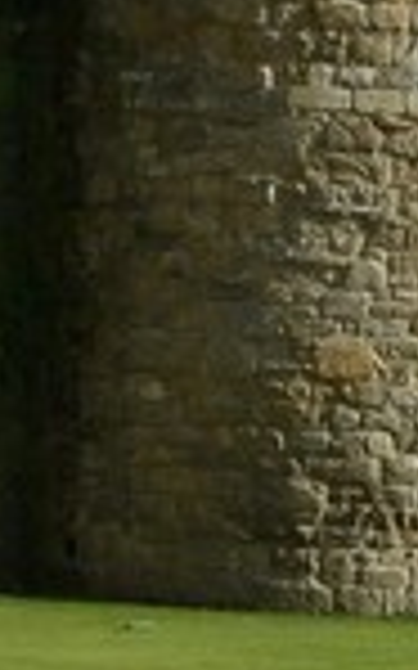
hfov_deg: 1.2
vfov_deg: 2.0
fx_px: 19011
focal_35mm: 1042
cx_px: -2238
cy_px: -1596
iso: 200
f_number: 14
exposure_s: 1/200
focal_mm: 95
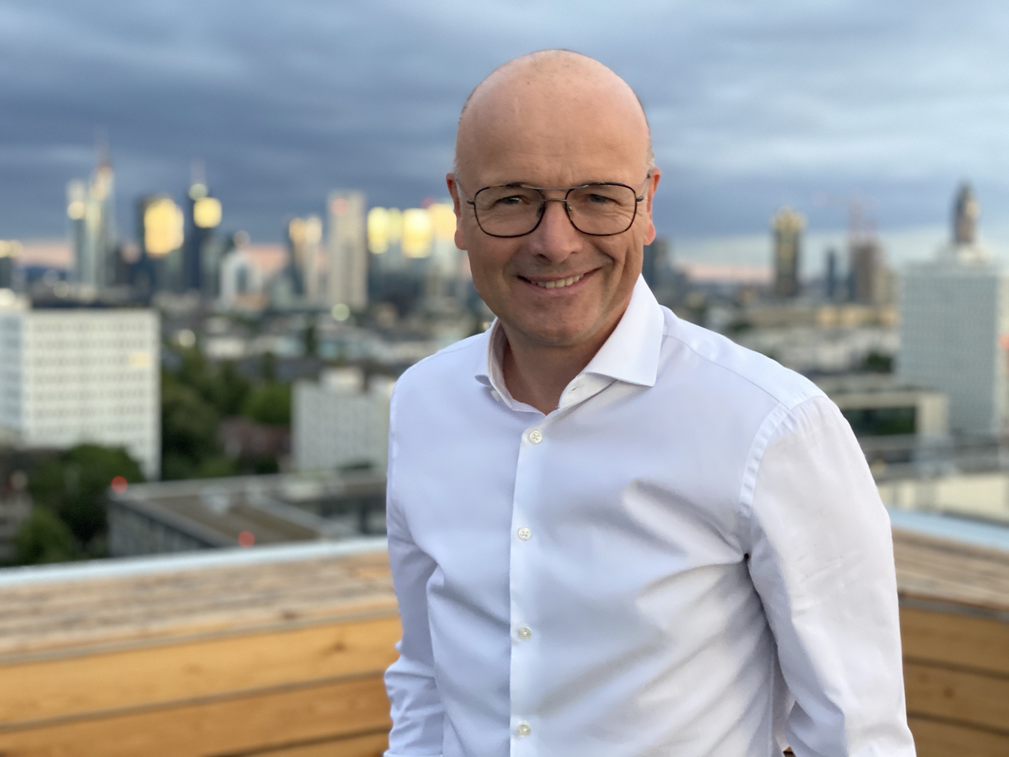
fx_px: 1516
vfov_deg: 28.0
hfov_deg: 36.8
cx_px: 504
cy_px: 378
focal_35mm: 52
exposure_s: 1/80
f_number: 2
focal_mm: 6
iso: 250
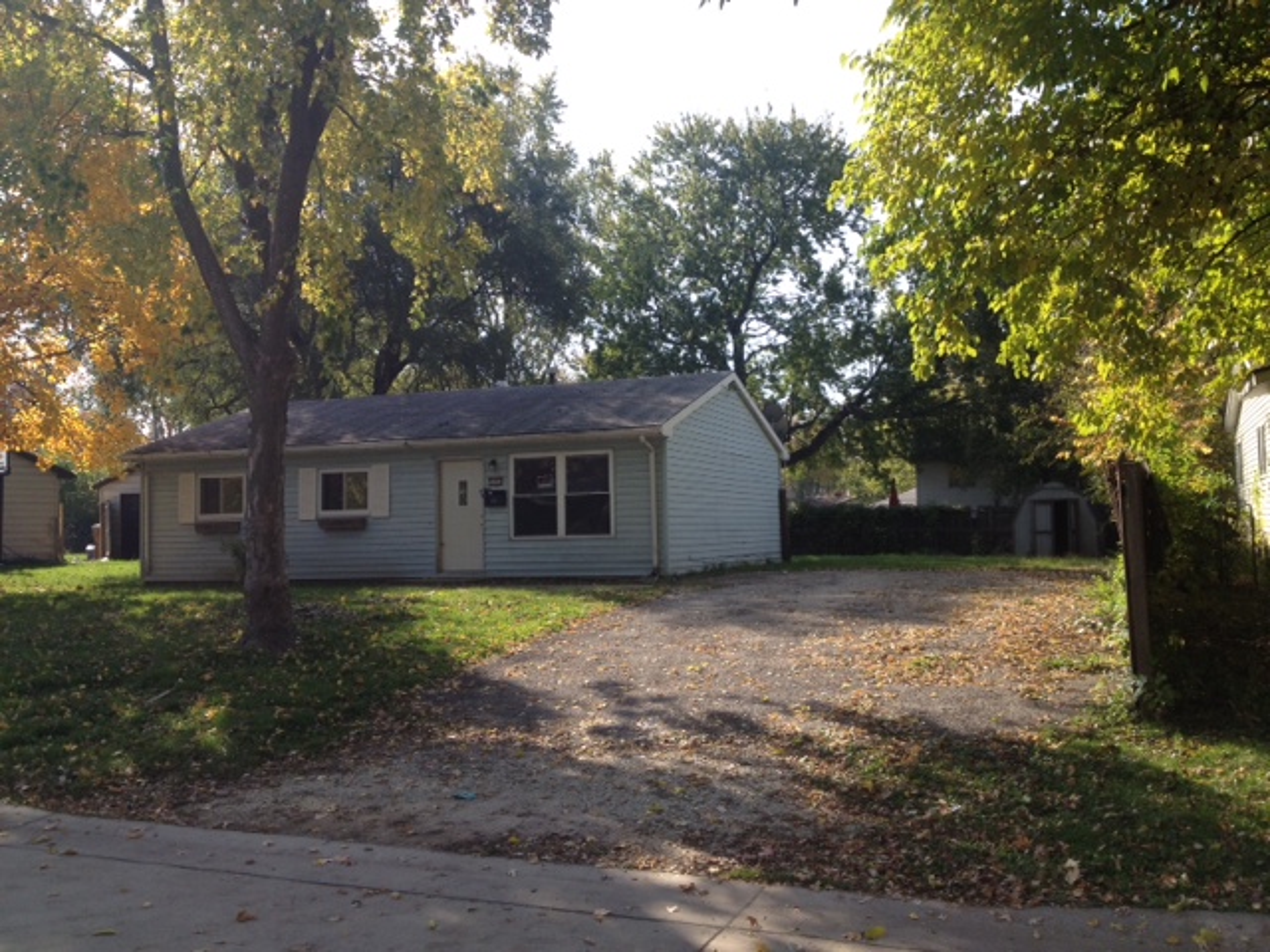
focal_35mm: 35
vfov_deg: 40.7
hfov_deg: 52.6
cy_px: 476
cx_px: 635
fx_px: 1284
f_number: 2.4
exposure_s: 1/717
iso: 50
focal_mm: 4.28
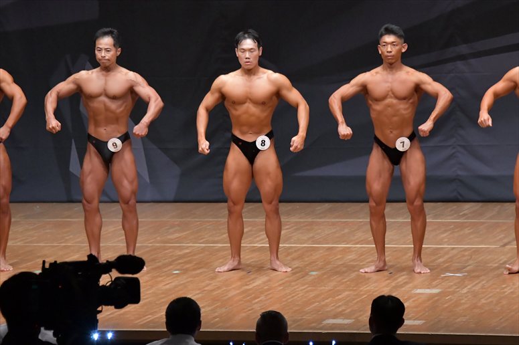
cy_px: 172
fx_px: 3242
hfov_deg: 9.2
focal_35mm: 225
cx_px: 260
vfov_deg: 6.1
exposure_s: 1/400
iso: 6400
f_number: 5.6
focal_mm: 150
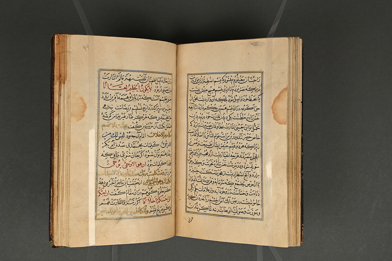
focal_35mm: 57
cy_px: 130
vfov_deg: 23.8
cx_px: 196
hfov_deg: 35.1
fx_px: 621
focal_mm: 57
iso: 250
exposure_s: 1/30
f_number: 13
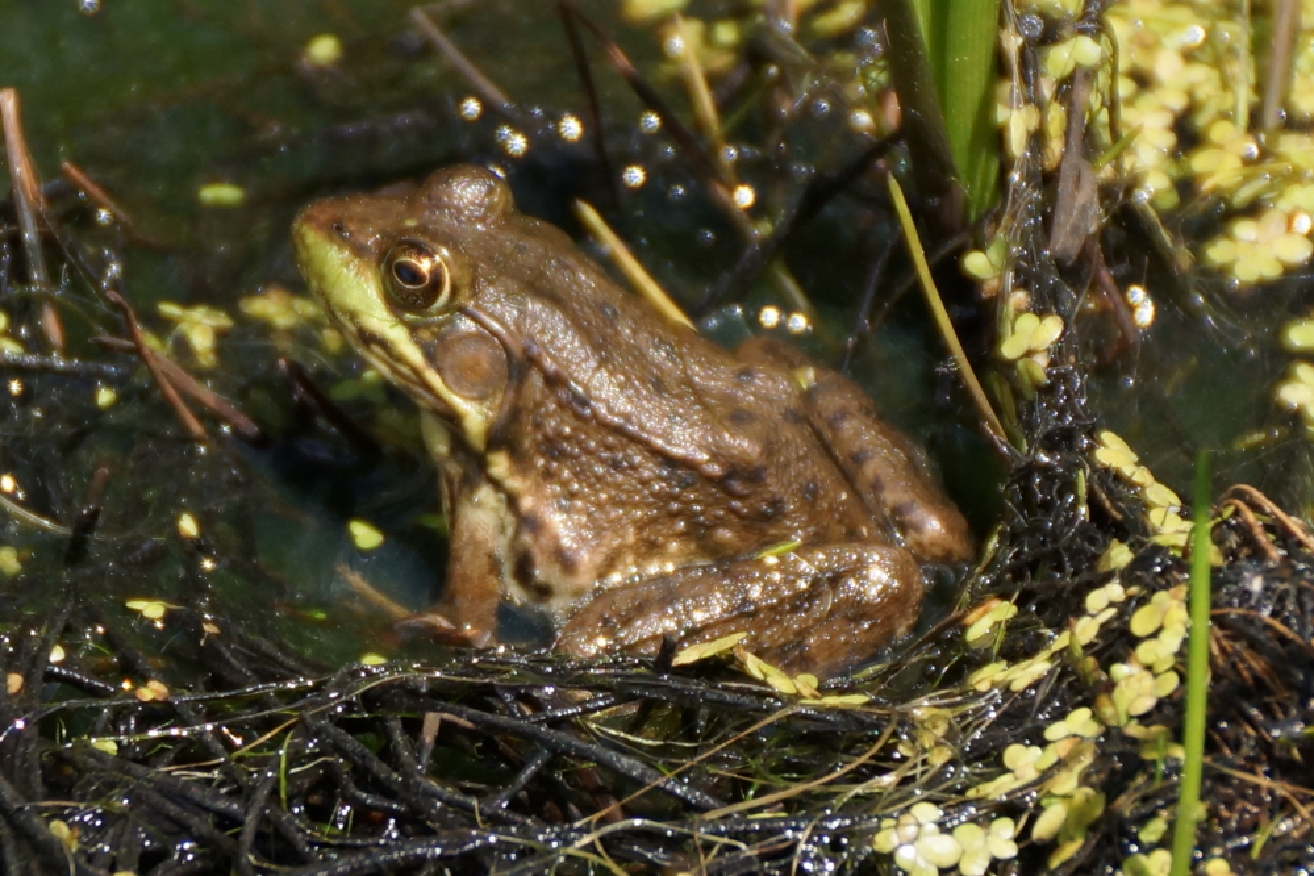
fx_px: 13686
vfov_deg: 3.7
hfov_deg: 5.5
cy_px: 438
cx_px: 657
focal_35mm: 375
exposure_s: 1/400
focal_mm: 250
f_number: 6.3
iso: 400
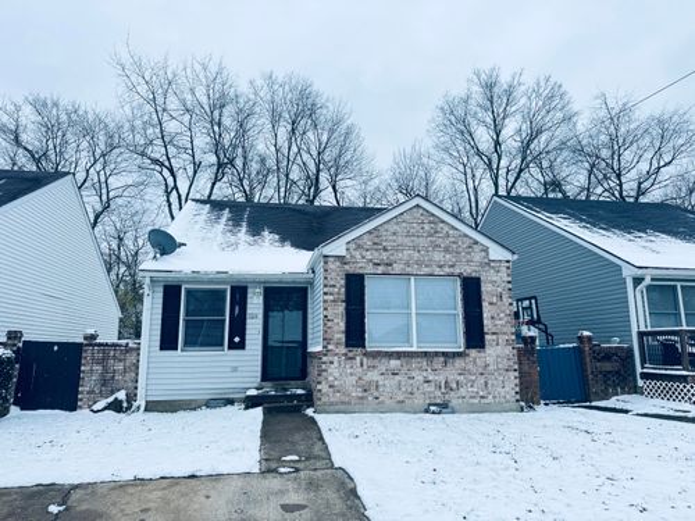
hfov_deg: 71.6
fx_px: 482
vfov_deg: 56.8
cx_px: 348
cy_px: 260
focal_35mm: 24
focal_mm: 6.76
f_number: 1.78
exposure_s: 1/864
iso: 80
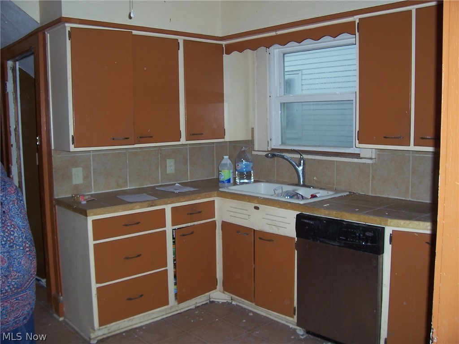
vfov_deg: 41.8
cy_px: 172
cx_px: 230
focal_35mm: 34
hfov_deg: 54.0
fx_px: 451
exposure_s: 1/60
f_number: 2.7
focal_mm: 5.6
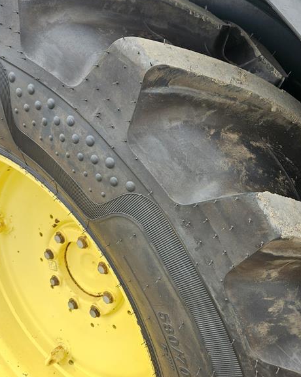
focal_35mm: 30
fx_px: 334
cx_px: 169
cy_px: 171
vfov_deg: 58.7
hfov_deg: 48.4
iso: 25
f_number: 1.8
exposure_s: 1/224
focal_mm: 5.4
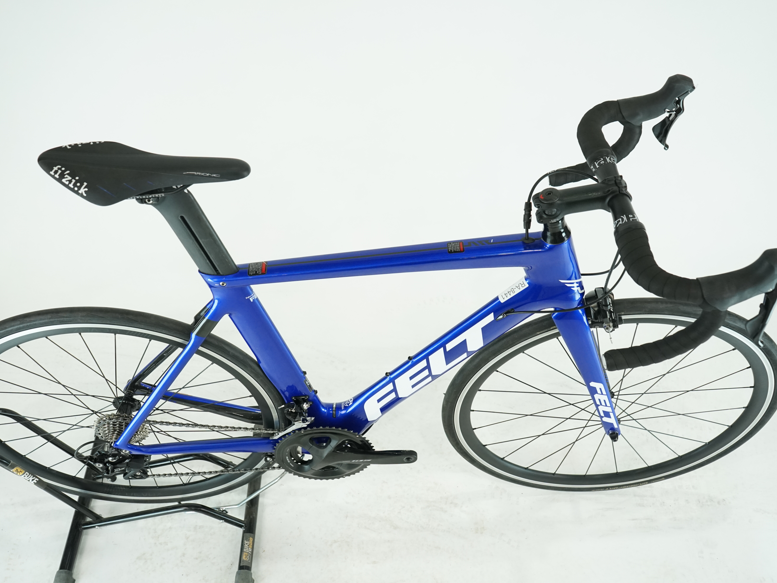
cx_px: 371
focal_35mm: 34
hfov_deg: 53.9
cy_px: 292
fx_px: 763
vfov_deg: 41.8
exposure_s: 1/200
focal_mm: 31
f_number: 5.6
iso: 1600
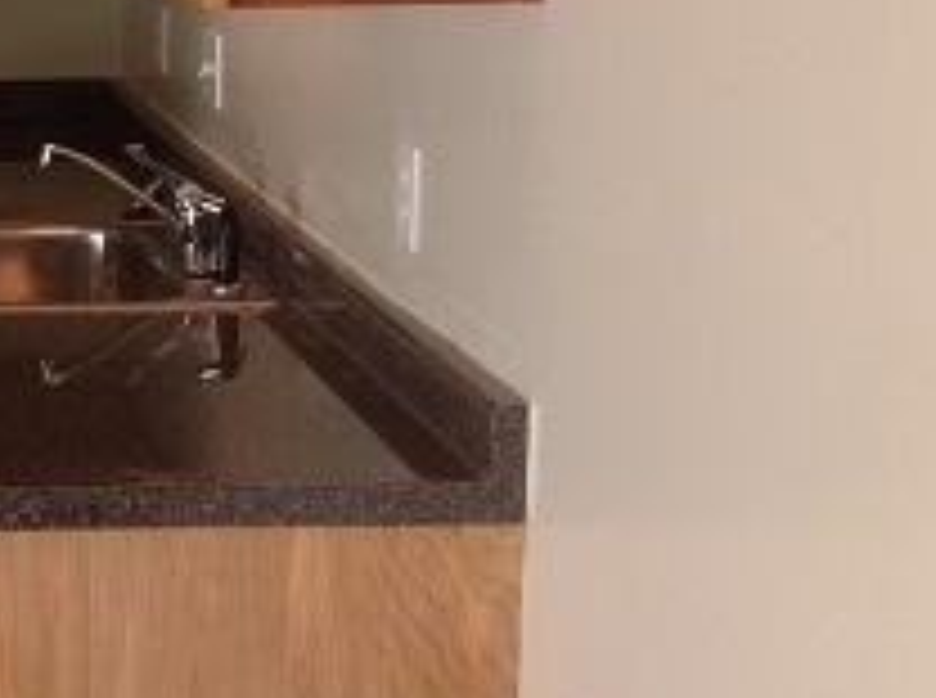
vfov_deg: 13.5
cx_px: -324
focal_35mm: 109
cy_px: 189
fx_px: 2941
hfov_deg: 16.9
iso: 64
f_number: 2.4
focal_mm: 4.28
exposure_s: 1/24
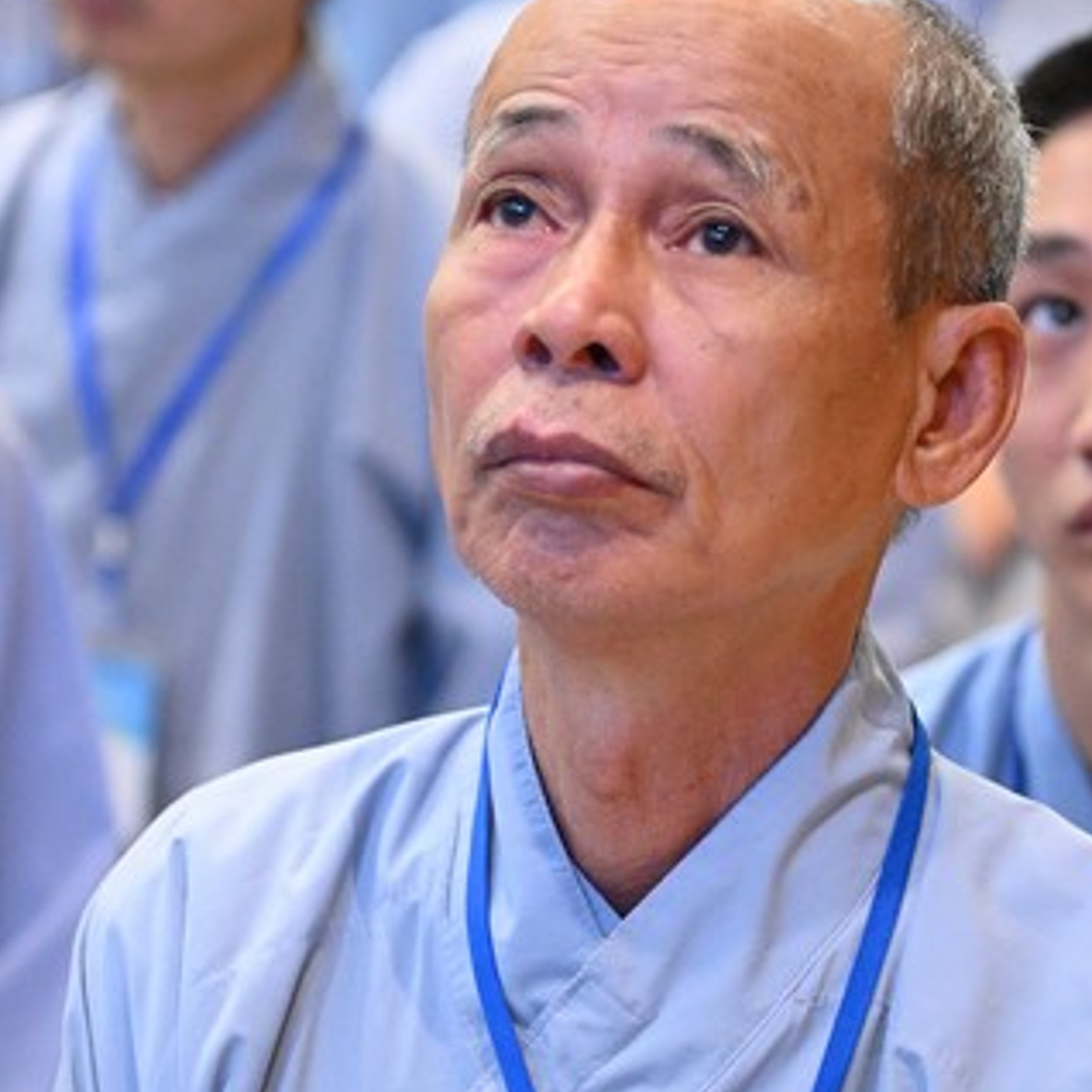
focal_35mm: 208
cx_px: 604
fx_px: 7424
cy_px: 625
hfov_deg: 8.4
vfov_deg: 8.4
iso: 10000
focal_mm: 120
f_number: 4
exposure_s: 1/125
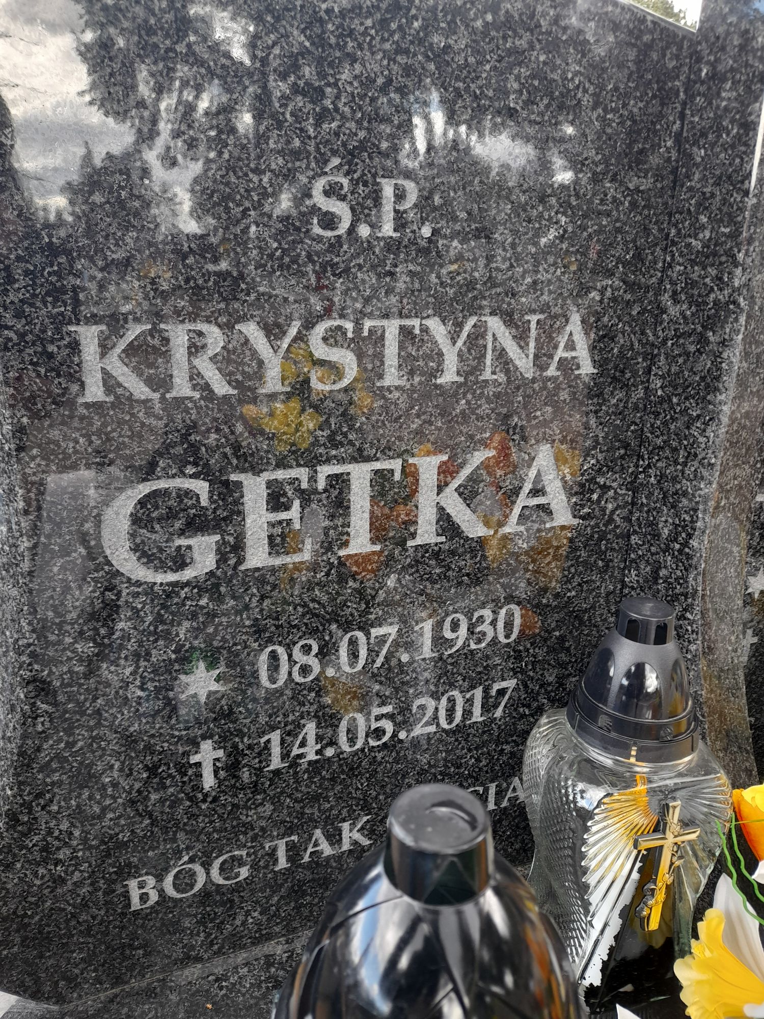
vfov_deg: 69.4
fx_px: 736
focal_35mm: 25
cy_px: 510
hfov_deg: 54.9
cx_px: 382
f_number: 2
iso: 50
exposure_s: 1/50
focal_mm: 4.6
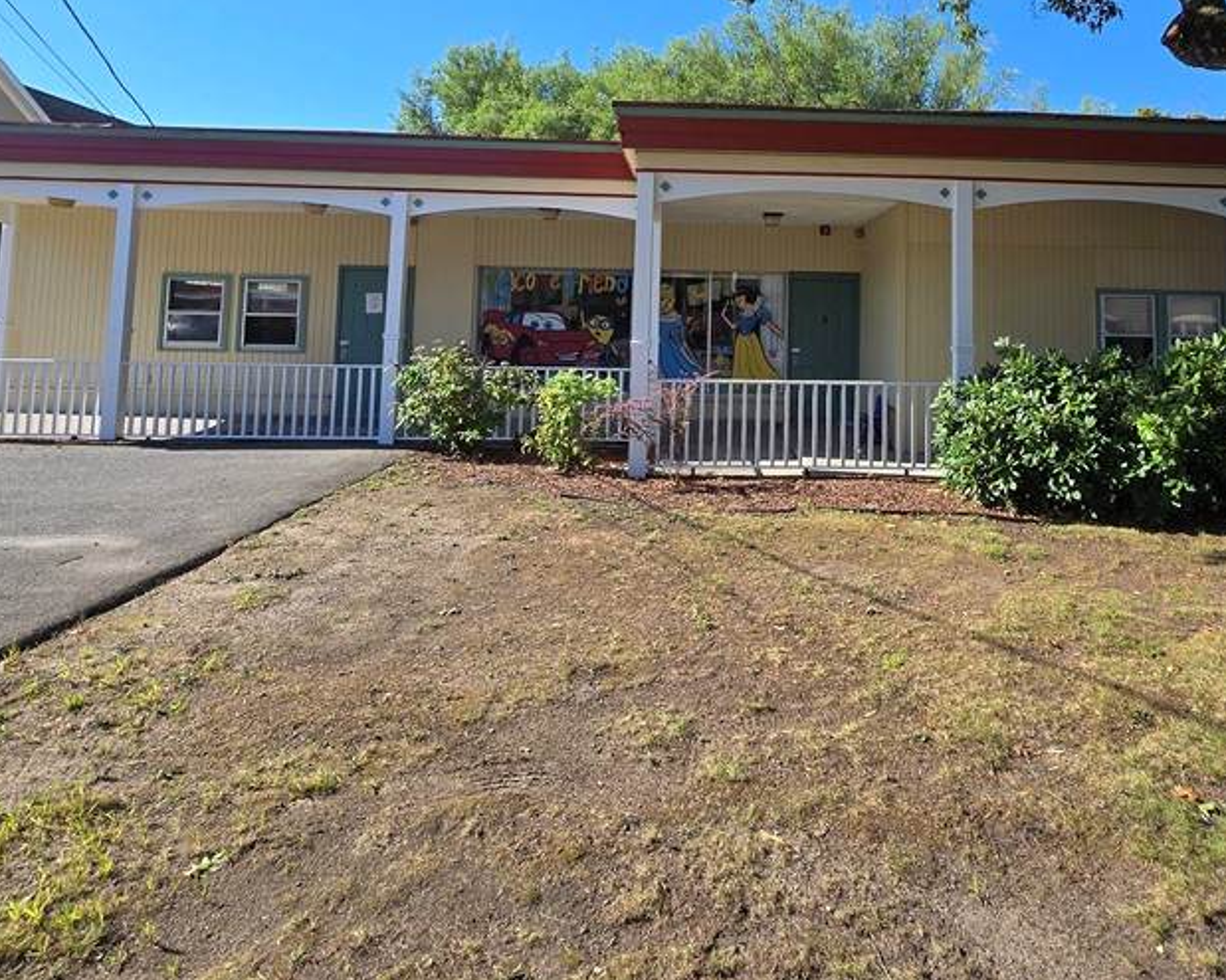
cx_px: 749
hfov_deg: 76.6
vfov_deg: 62.4
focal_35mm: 21
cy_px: 267
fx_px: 762
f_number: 2.2
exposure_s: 1/1311
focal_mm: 2.2
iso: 50
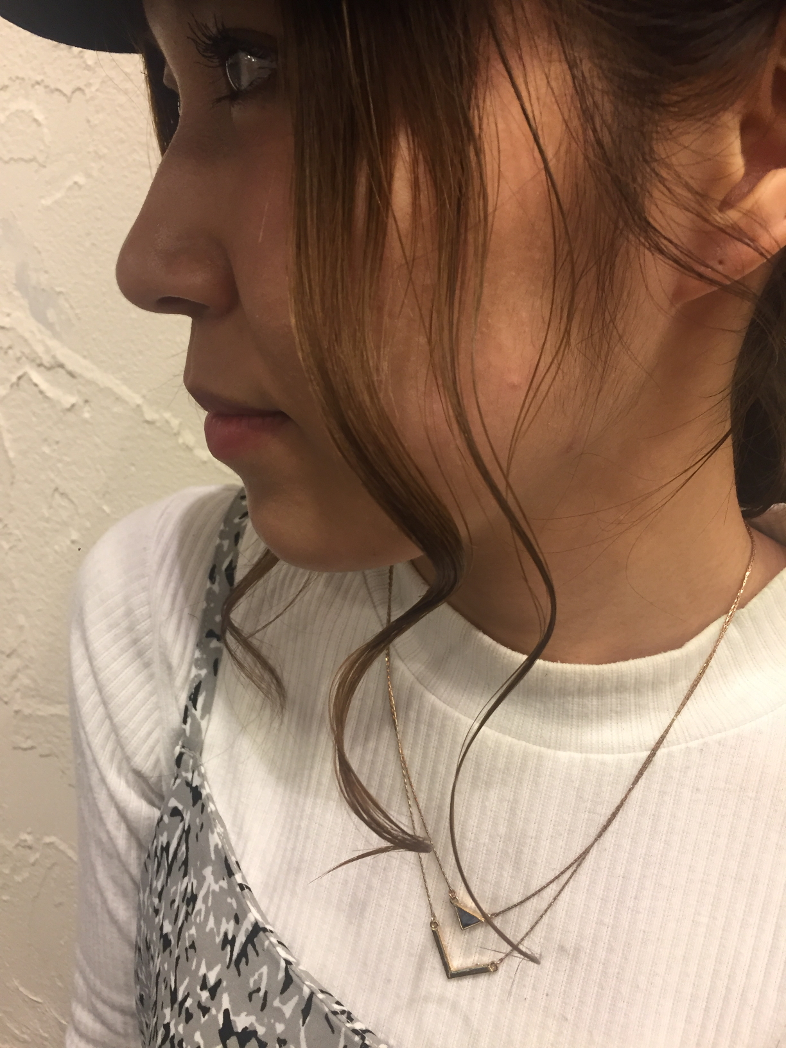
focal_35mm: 29
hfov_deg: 48.2
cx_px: 393
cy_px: 524
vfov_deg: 61.7
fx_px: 878
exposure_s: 1/30
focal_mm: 4.15
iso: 100
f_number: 2.2
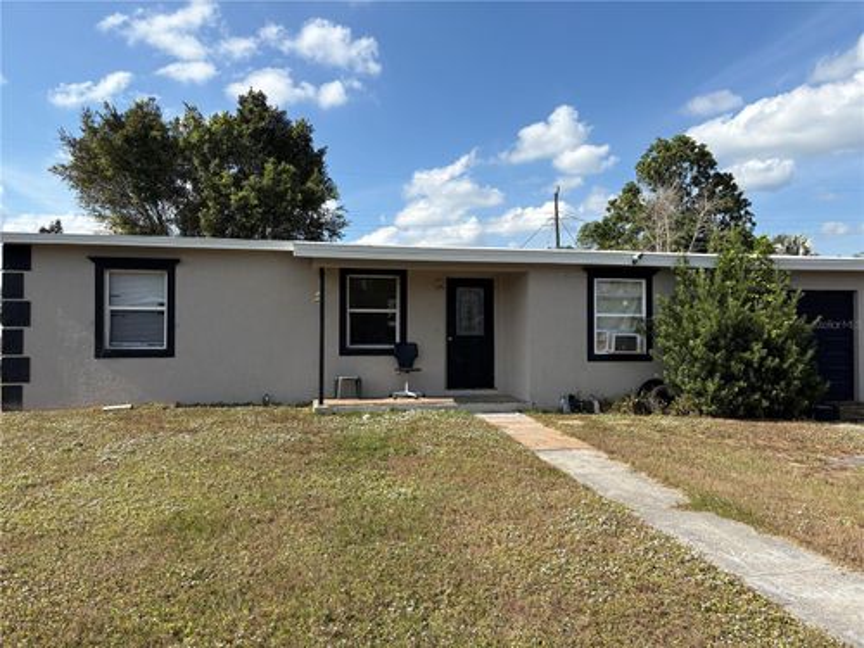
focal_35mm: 26
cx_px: 432
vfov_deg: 53.1
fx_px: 649
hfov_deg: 67.3
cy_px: 324
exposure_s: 1/3125
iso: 50
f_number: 1.6
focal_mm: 5.96
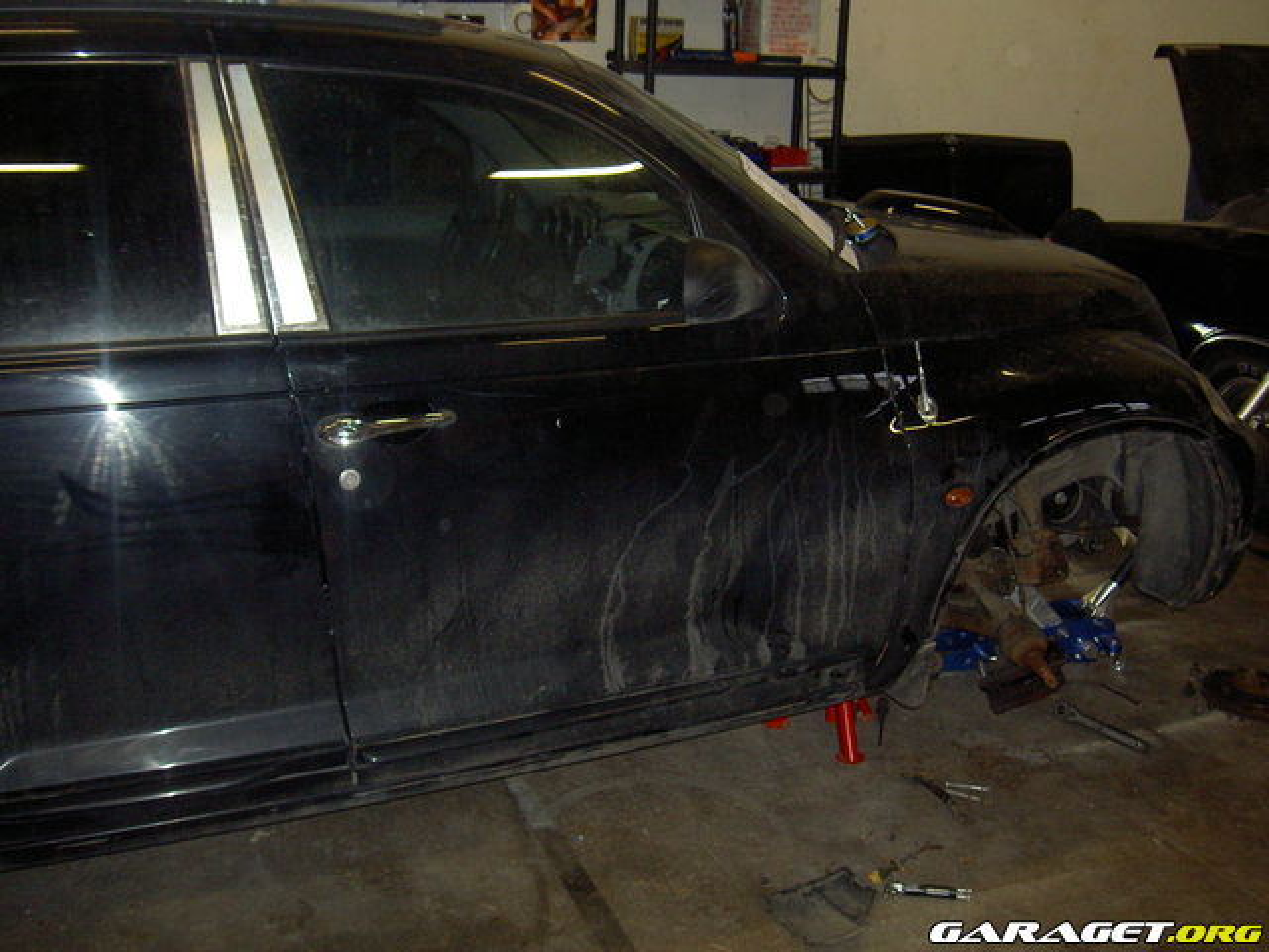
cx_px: 634
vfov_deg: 36.8
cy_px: 476
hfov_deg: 47.9
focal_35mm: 39
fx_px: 1430
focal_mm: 8
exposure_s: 1/125
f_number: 2.8
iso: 200
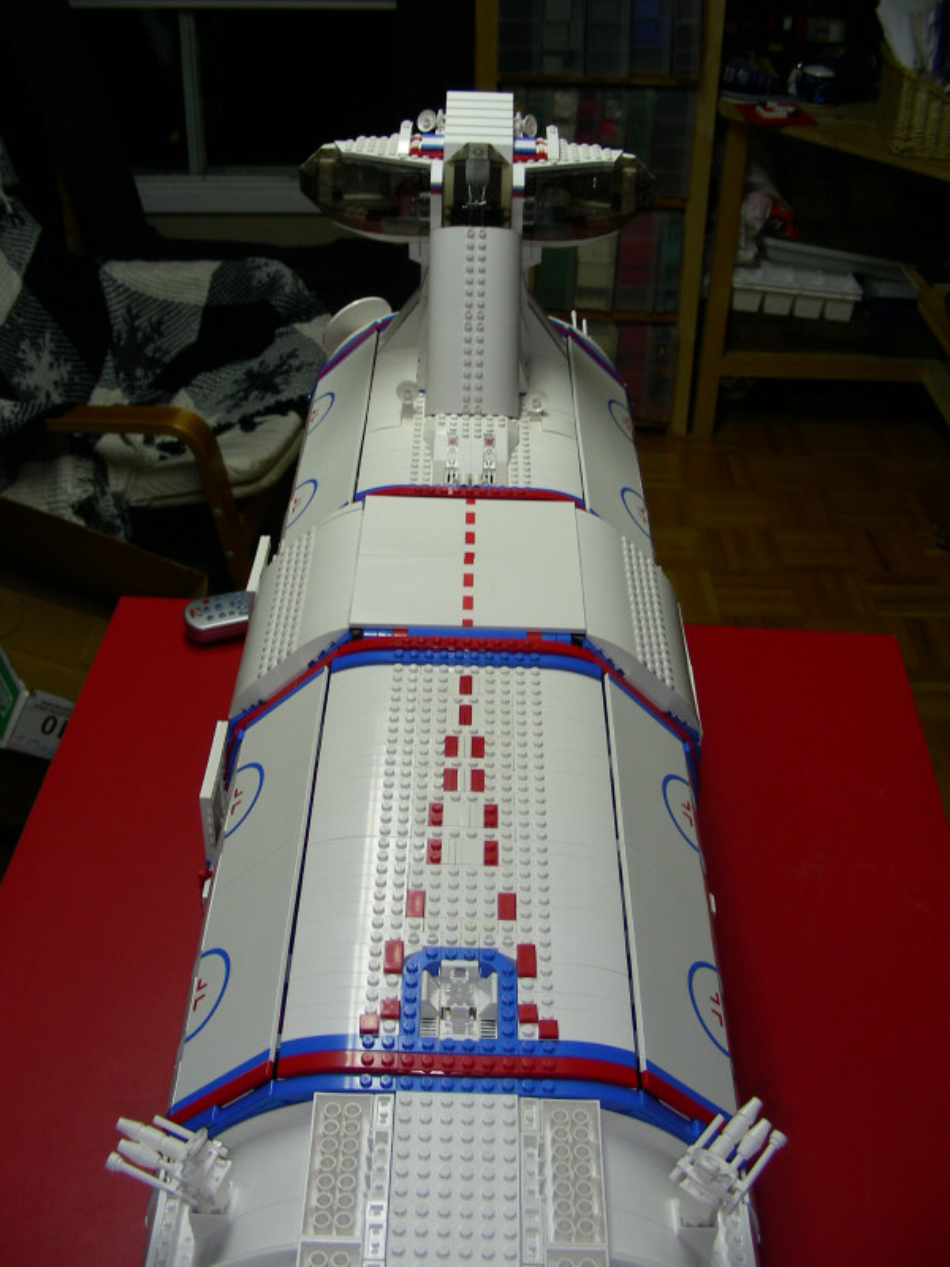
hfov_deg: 37.7
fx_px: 1390
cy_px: 634
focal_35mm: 38
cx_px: 475
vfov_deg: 49.0
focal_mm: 6.3
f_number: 3.5
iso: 50
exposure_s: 1/30
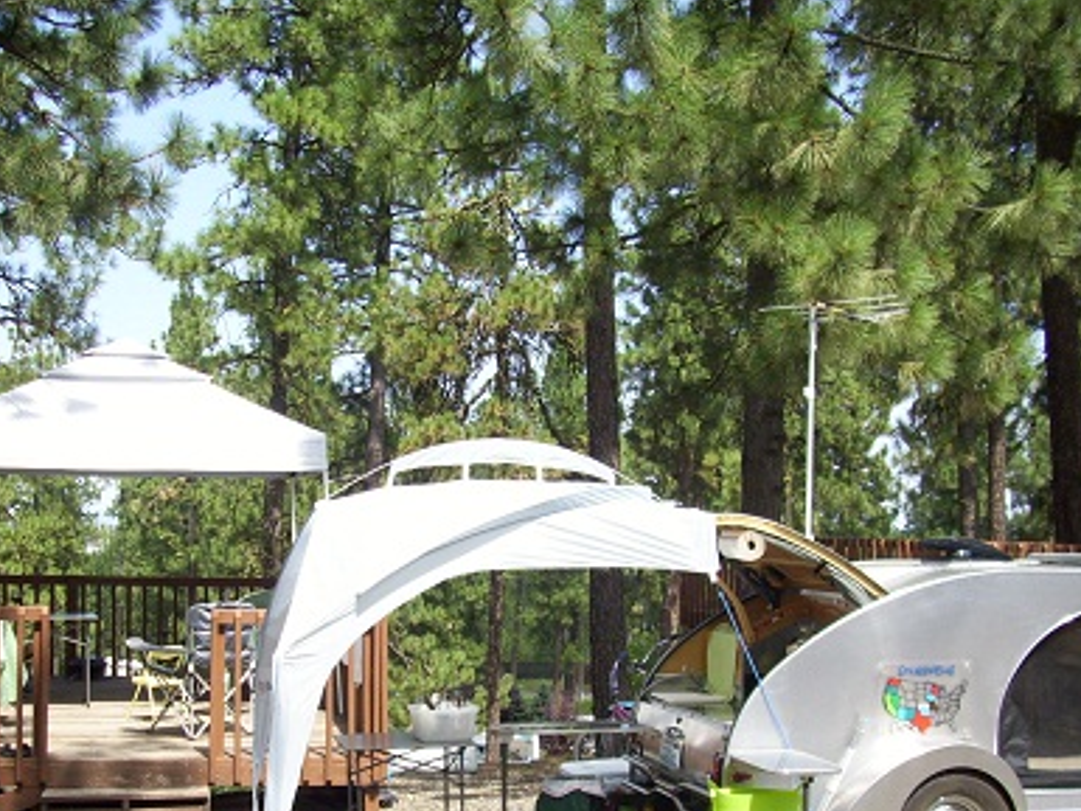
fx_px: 1656
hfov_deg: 36.1
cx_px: 494
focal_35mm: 53
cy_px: 564
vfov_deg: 27.3
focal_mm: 5.7
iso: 80
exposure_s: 1/500
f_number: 2.9
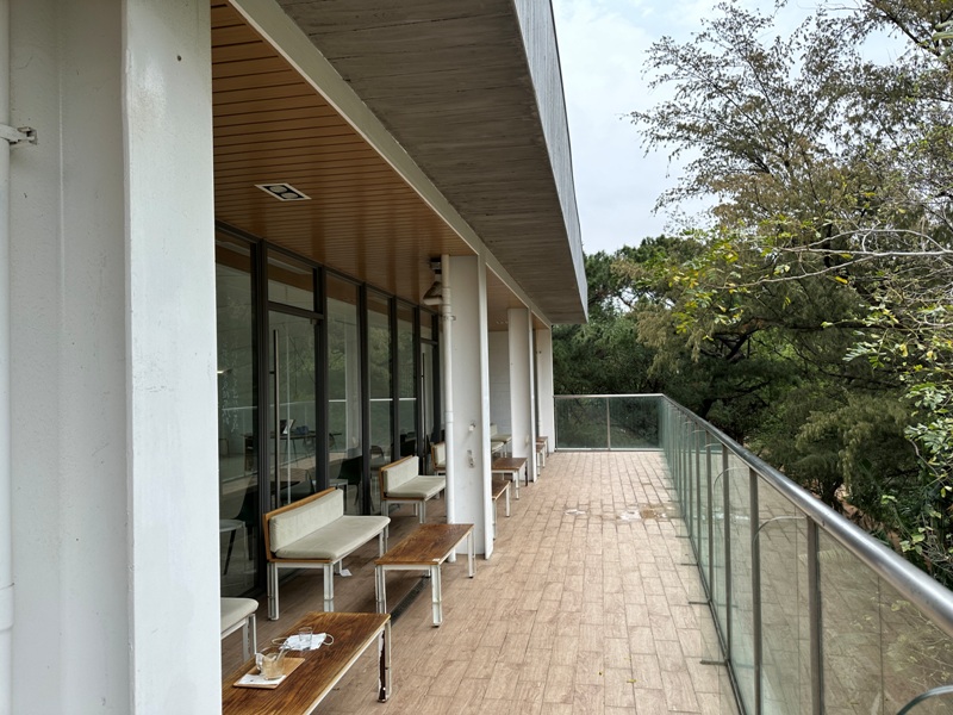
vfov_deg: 56.8
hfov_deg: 71.6
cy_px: 358
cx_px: 476
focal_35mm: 24
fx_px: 661
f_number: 1.78
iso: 80
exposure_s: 1/1433
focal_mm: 6.86
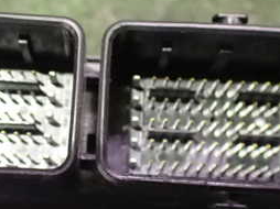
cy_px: 125
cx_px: 97
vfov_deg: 20.7
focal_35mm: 71
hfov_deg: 27.3
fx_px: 574
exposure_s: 1/20
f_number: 2.3
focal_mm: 5.4
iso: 1600
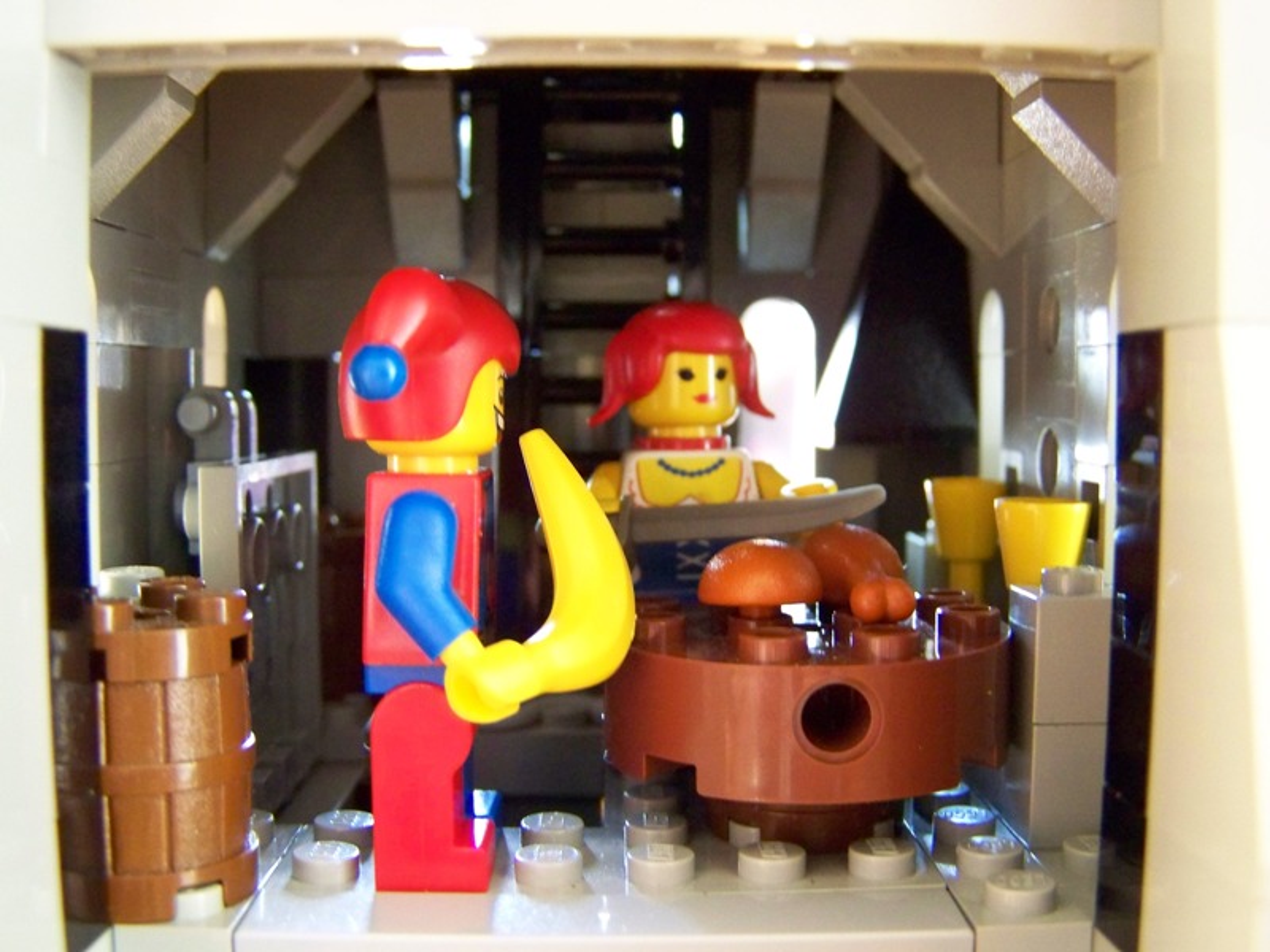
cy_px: 476
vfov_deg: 37.7
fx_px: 1394
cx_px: 635
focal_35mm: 38
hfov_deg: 49.0
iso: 400
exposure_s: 1/15
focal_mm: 6.3
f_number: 2.8
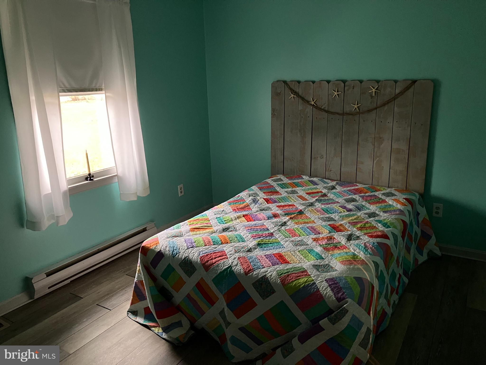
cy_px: 182
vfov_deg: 49.7
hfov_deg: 63.4
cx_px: 243
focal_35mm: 28
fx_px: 393
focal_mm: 3.99
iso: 640
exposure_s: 1/30
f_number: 1.8
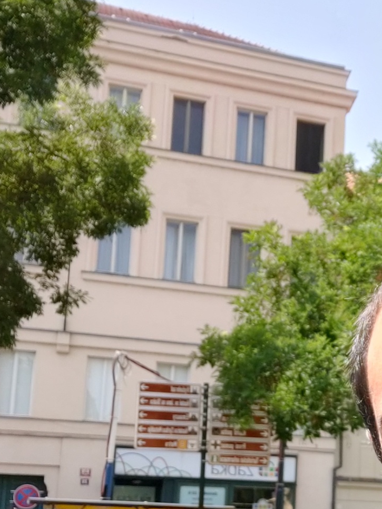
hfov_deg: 24.9
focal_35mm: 53
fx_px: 779
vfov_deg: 35.0
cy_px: 408
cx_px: 457
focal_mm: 3.45
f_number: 2
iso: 100
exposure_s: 1/568
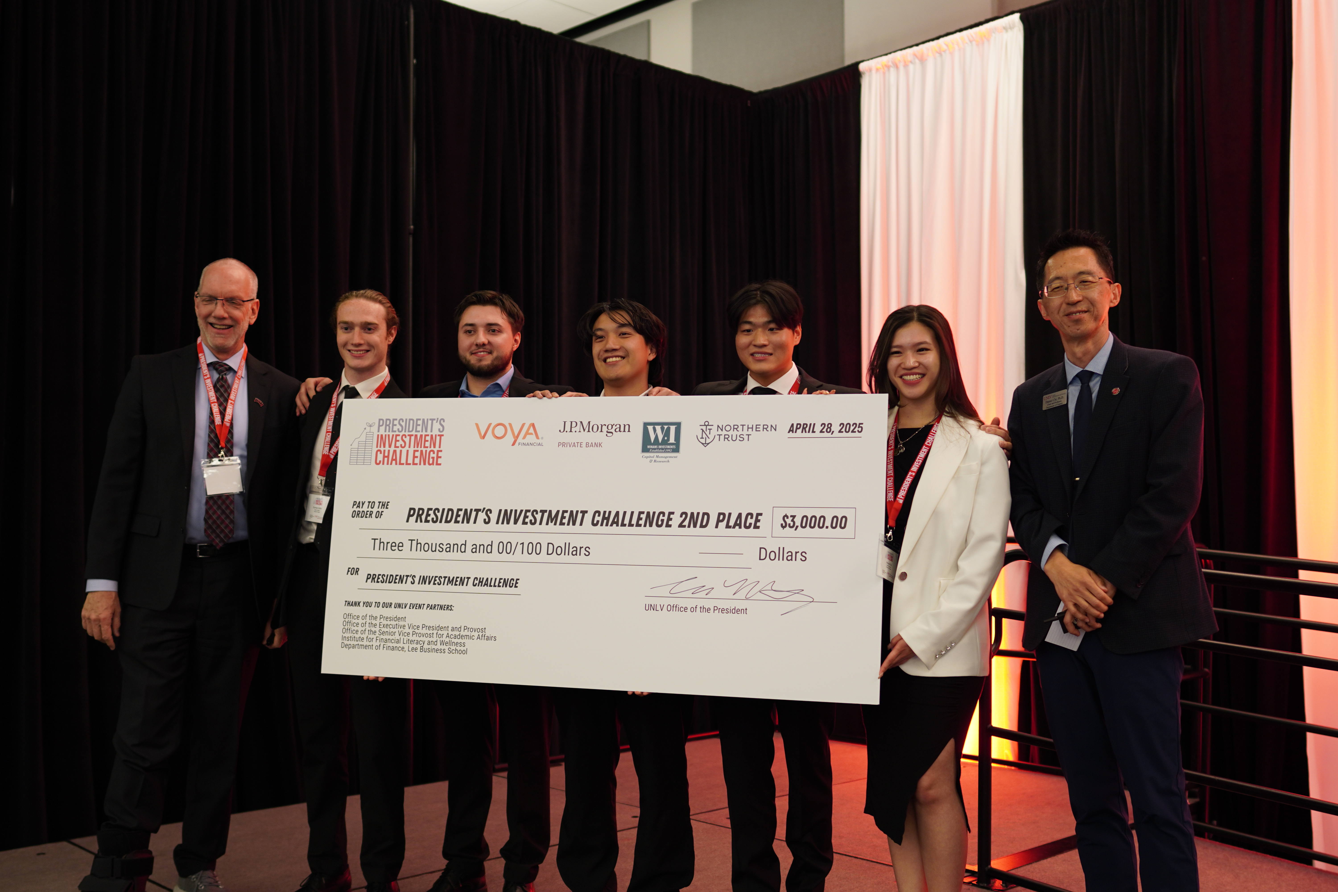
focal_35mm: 36
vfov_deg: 36.9
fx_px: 1338
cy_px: 446
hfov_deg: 53.1
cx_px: 669
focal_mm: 24
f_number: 1.4
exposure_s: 1/40
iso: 160
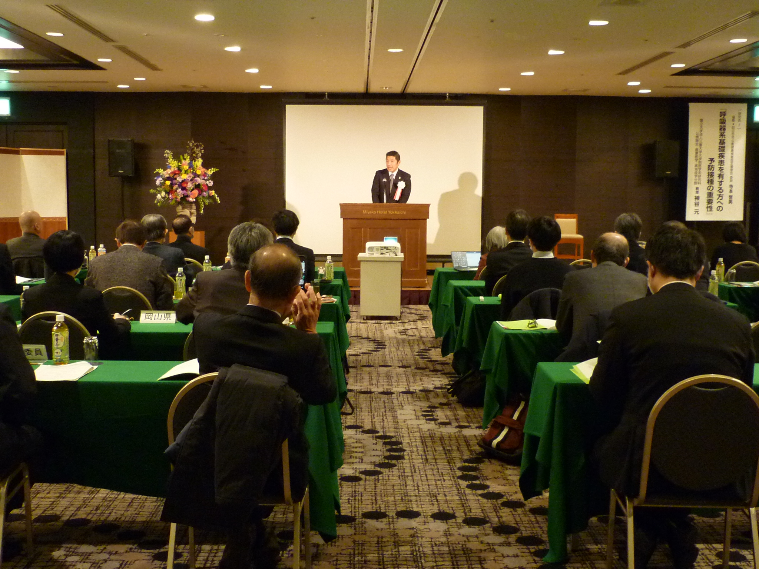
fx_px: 921
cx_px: 380
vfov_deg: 34.3
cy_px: 284
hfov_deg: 44.8
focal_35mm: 42
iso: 400
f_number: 2.8
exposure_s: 1/13
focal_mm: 5.5
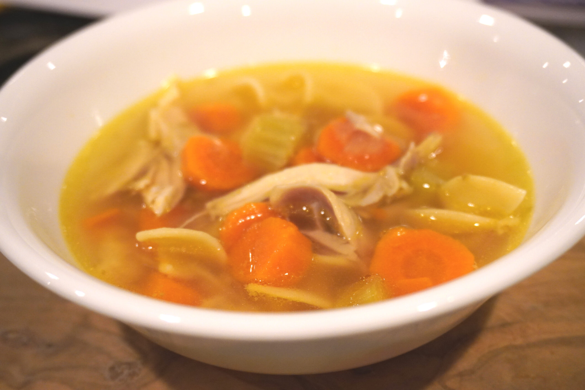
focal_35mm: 44
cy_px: 195
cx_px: 292
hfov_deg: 45.0
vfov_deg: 30.9
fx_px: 707
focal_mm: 29
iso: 2000
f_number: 4.5
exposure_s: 1/160
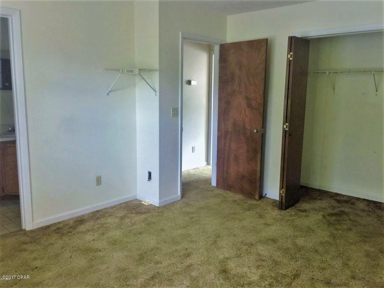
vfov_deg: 48.2
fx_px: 322
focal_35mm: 29
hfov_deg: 61.7
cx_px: 192
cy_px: 144
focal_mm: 4.15
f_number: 2.2
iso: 80
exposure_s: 1/15
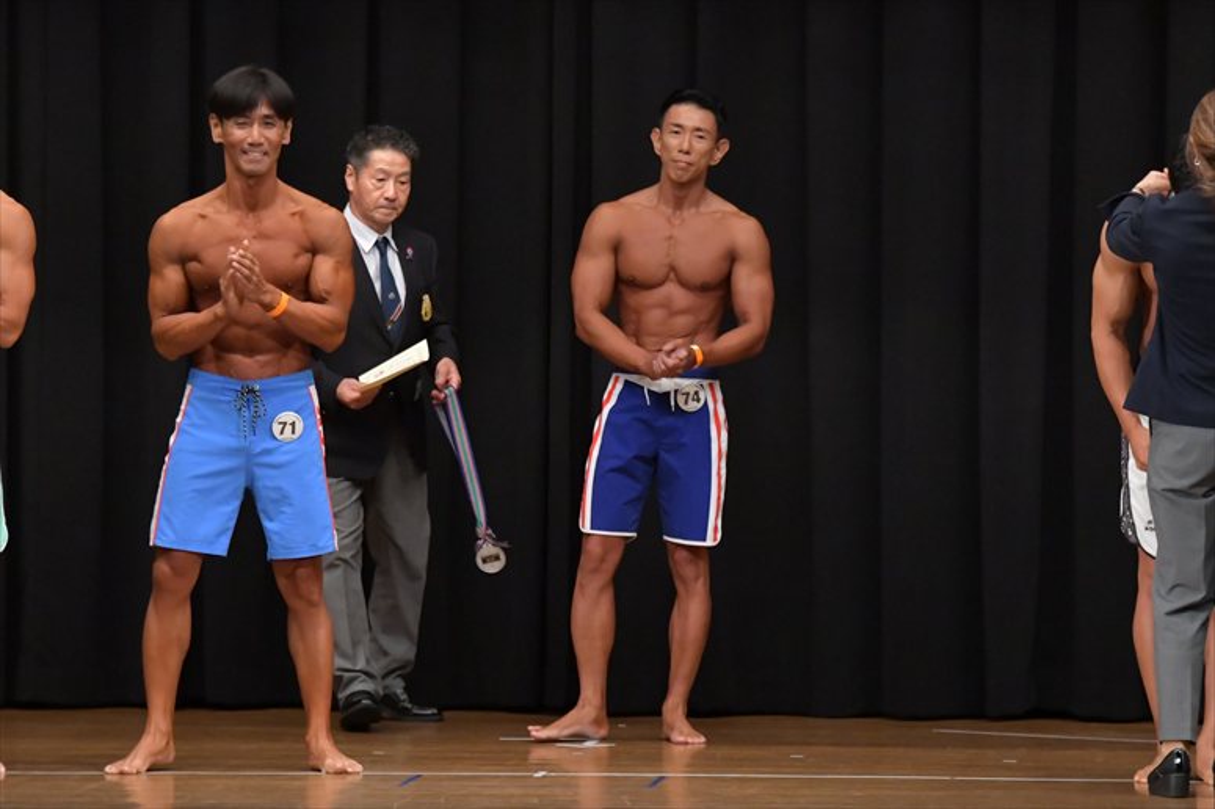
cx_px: 608
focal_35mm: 240
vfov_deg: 5.7
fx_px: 8096
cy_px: 404
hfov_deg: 8.6
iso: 6400
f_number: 5.6
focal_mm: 160
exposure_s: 1/400
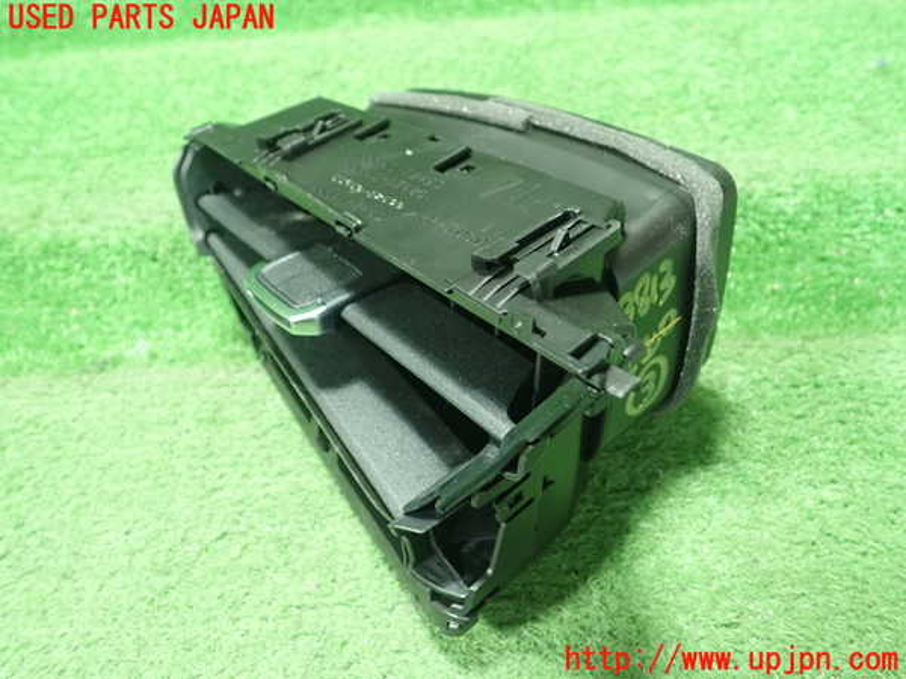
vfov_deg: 46.8
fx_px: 785
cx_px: 453
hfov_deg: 60.0
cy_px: 340
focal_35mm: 30
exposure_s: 1/60
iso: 800
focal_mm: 5.5
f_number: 2.3
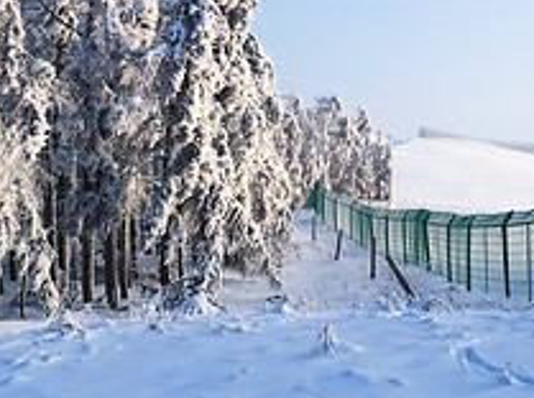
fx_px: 1371
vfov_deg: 16.3
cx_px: 225
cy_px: 15
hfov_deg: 22.0
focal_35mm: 89
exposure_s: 1/1012
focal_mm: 4.15
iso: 25
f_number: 2.2
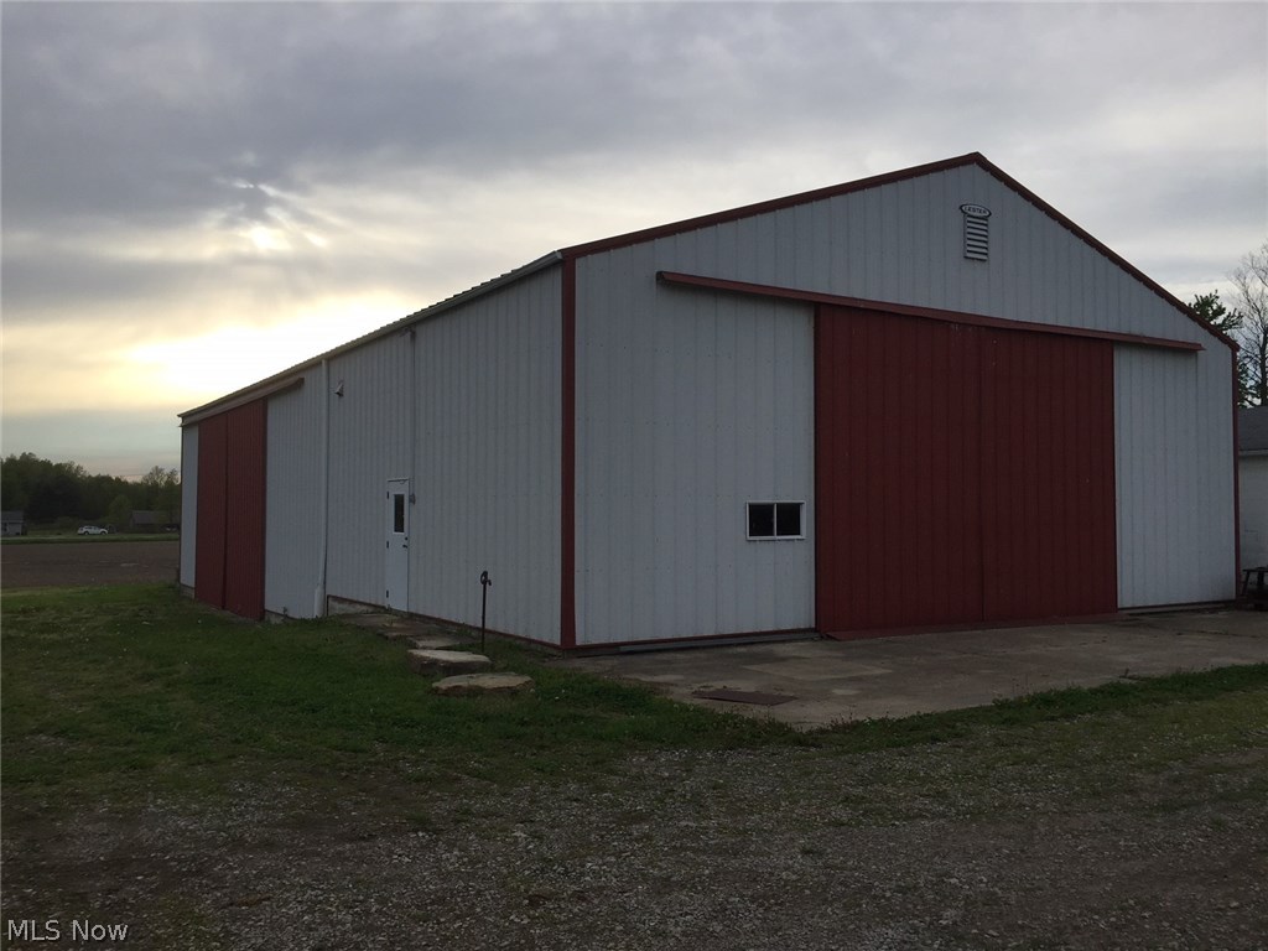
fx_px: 1062
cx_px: 634
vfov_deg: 48.2
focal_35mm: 29
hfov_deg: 61.7
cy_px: 476
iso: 32
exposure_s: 1/1522
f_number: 2.2
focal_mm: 4.15
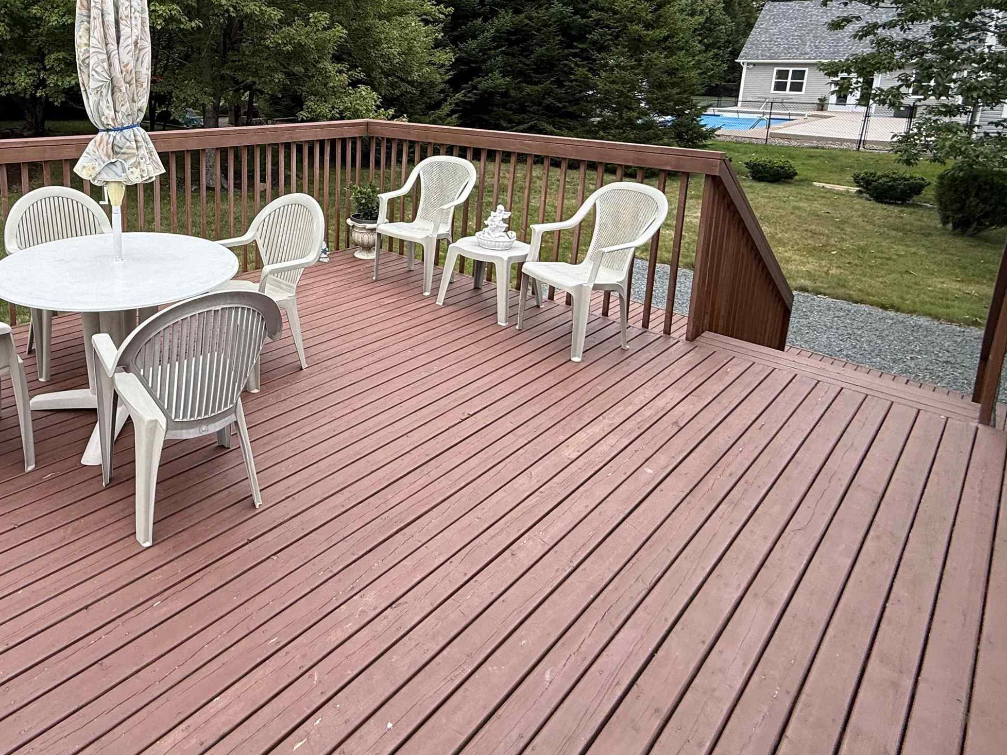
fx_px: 640
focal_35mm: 22
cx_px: 291
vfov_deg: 57.6
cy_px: 180
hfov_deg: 72.6
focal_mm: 2.22
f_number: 2.2
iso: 50
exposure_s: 1/176
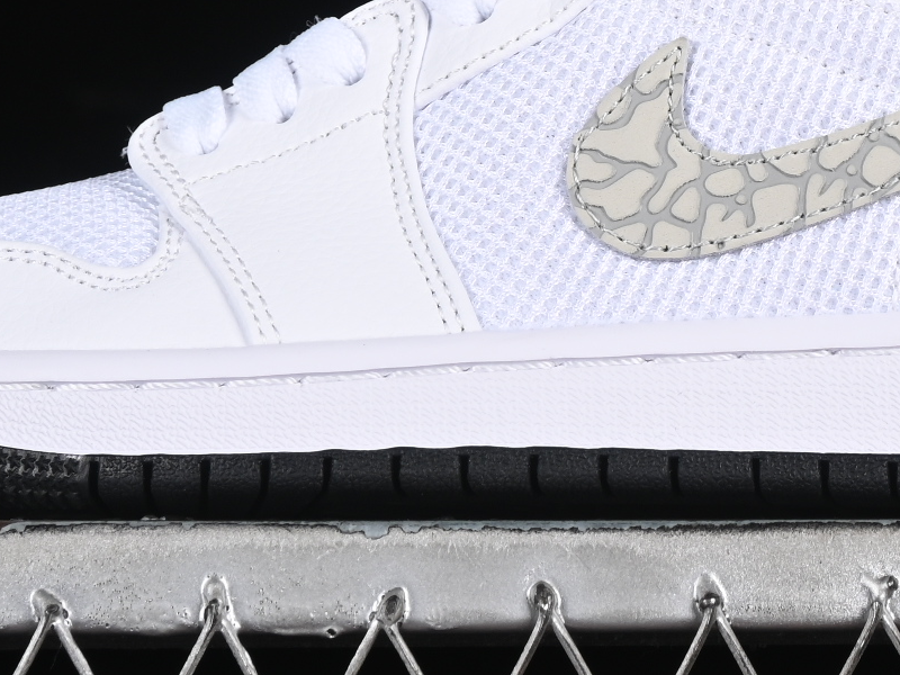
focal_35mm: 241
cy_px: -111
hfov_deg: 8.2
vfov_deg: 6.1
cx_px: 546
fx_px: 6266
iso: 160
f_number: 7.1
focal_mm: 48
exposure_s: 1/160
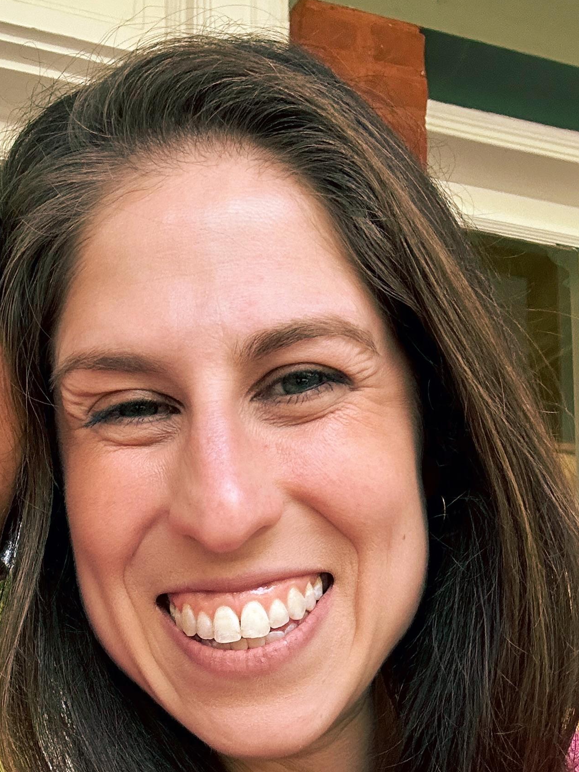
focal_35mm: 55
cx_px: 155
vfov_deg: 33.2
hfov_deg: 26.3
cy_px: 689
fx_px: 1227
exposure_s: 1/121
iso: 80
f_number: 1.9
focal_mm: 2.69
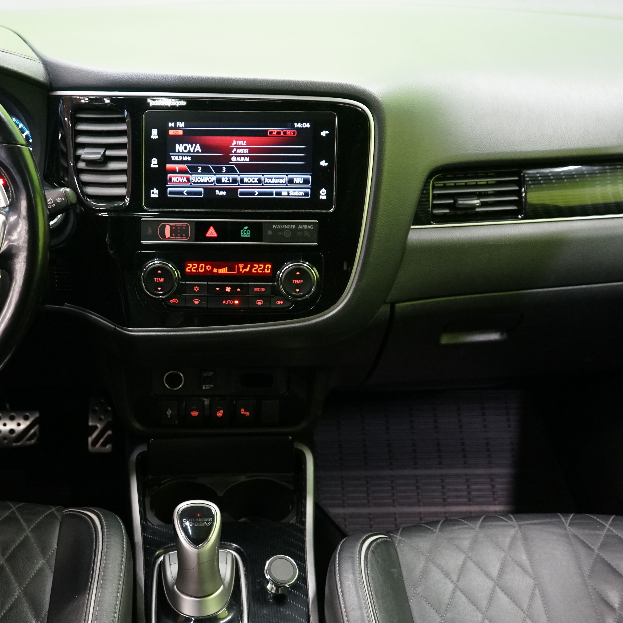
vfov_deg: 35.3
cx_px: 196
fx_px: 977
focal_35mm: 48
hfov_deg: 34.9
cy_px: 359
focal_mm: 30
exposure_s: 1/25
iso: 2500
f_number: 4.5
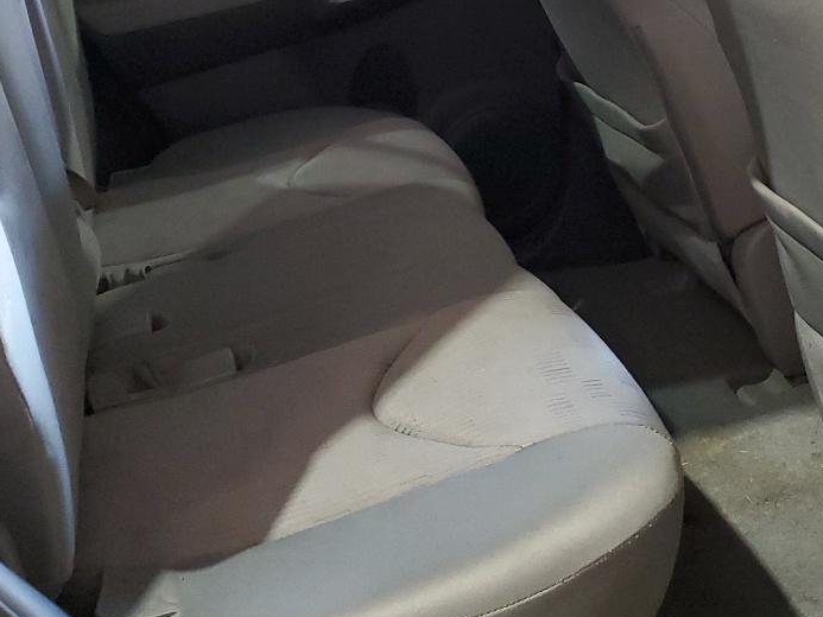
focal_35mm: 60
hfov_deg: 31.8
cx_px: 571
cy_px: 64
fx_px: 1427
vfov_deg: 23.8
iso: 342
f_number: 1.5
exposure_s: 1/60.2
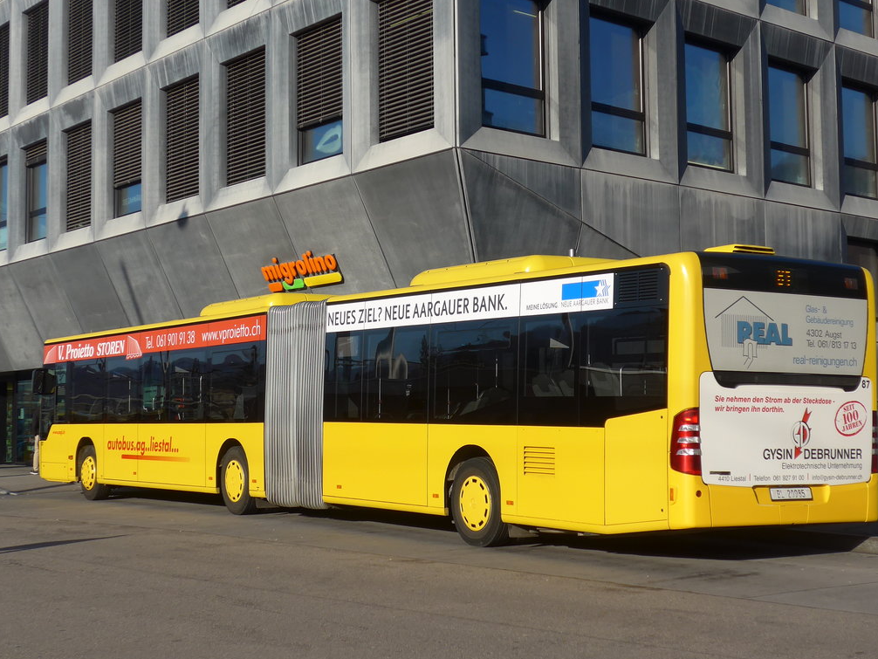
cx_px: 422
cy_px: 304
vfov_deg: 23.7
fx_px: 1573
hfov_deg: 31.2
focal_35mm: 62
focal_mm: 10.7
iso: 80
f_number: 3.3
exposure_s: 1/1300
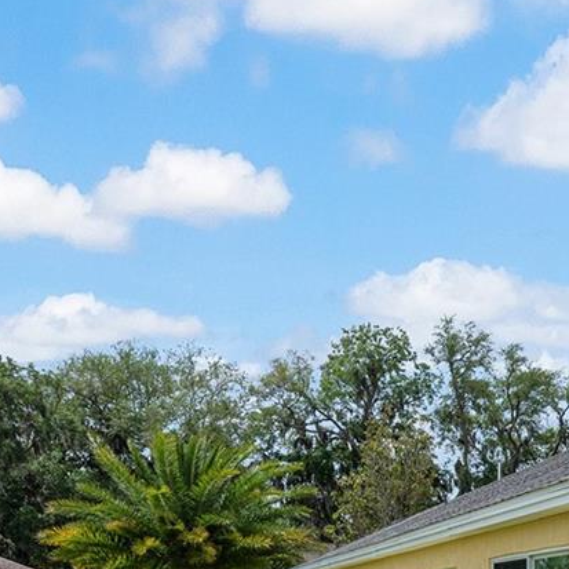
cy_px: 631
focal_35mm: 56
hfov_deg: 26.4
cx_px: 723
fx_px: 1041
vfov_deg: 27.8
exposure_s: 1/500
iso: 125
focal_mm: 17
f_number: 6.3
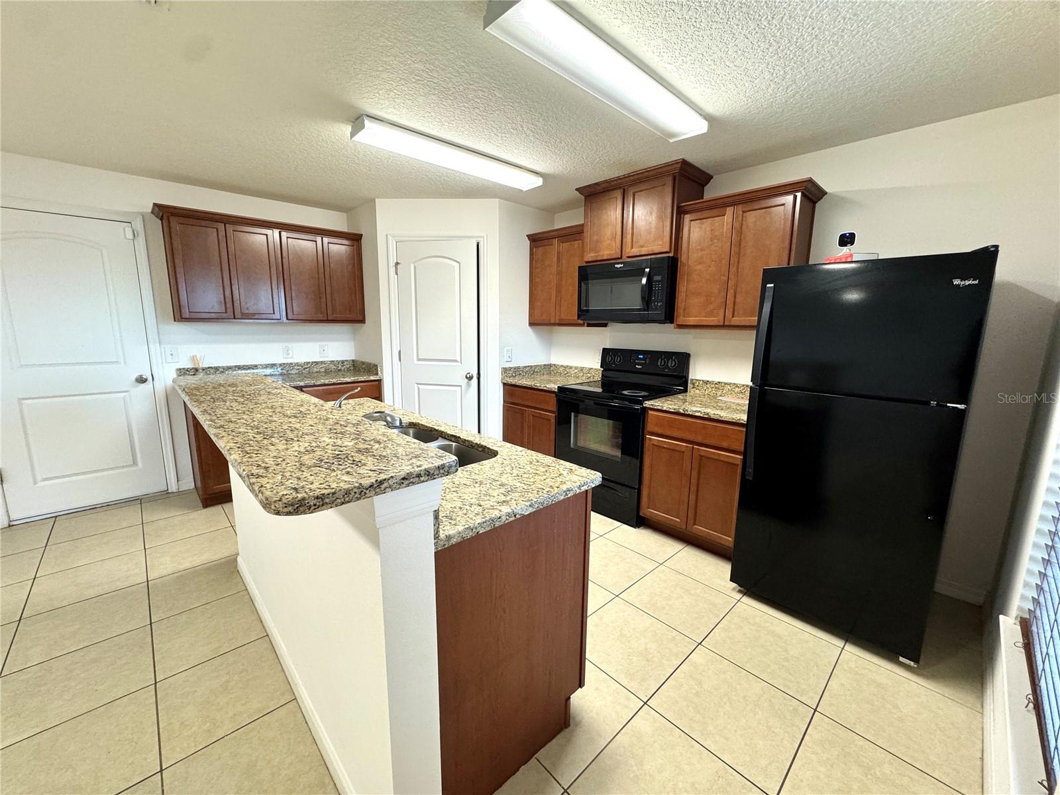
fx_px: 429
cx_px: 530
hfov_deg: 102.1
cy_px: 398
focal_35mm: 14
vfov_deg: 85.7
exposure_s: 1/60
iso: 200
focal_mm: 2.22
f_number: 2.2
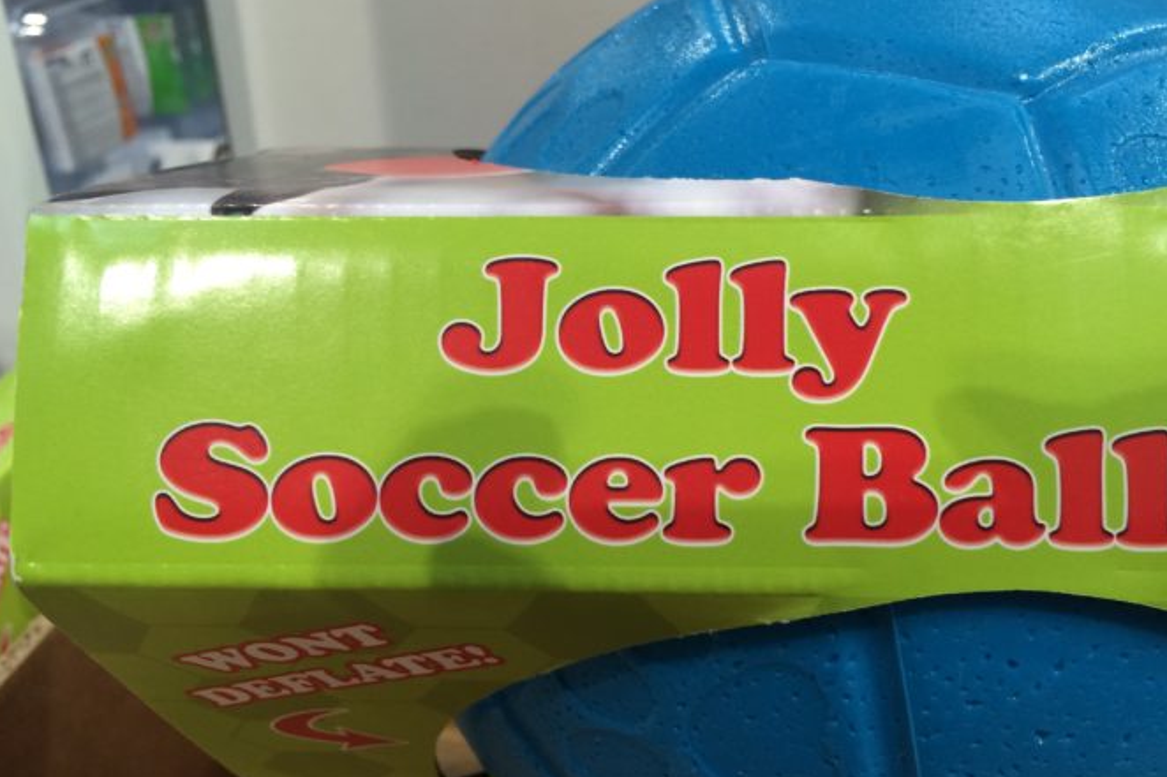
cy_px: 418
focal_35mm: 35
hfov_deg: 54.3
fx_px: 1134
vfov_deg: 37.8
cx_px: 663
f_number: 2.2
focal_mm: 4.15
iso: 100
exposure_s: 1/30
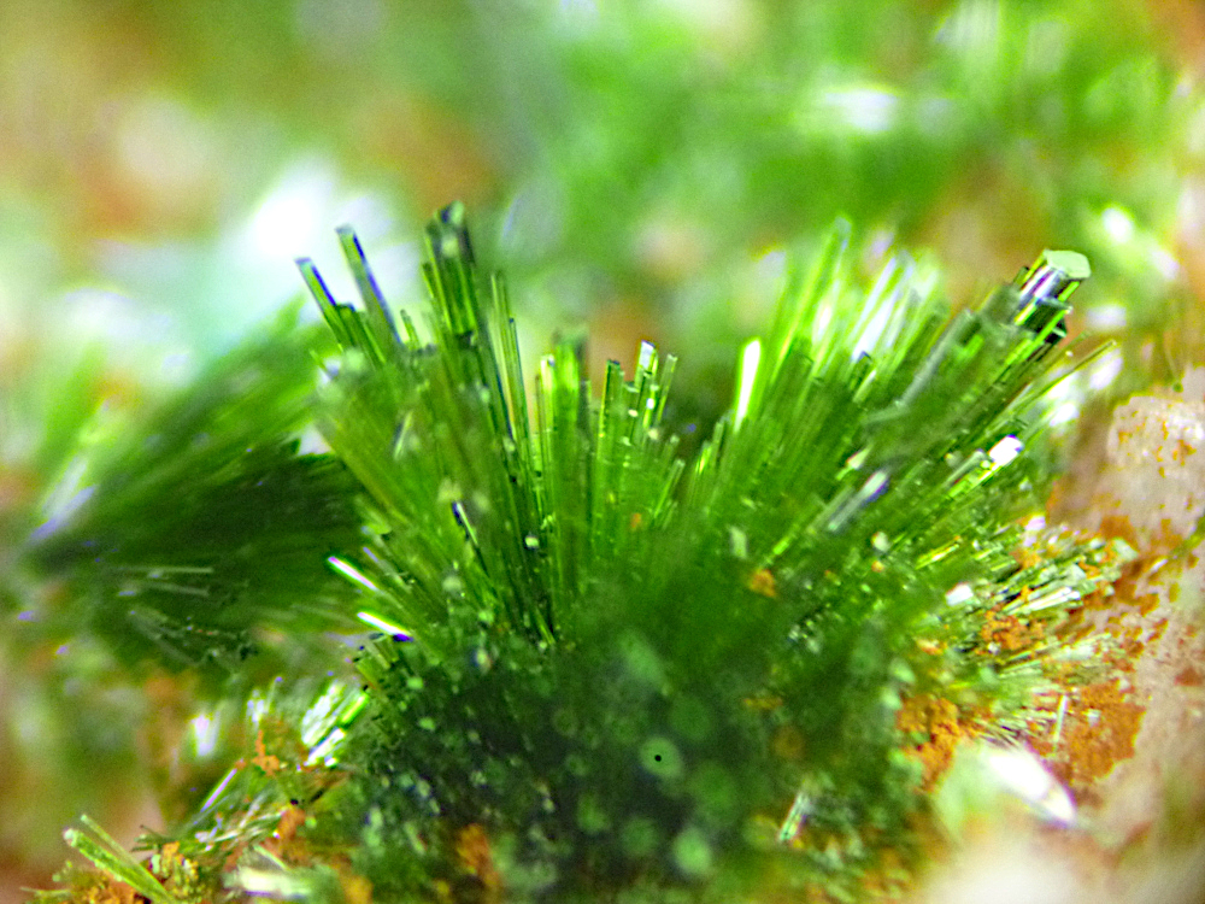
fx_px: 3481
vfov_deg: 14.8
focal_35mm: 100
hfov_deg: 19.6
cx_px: 602
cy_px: 452
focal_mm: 18
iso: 400
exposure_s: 1/30
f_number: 5.7
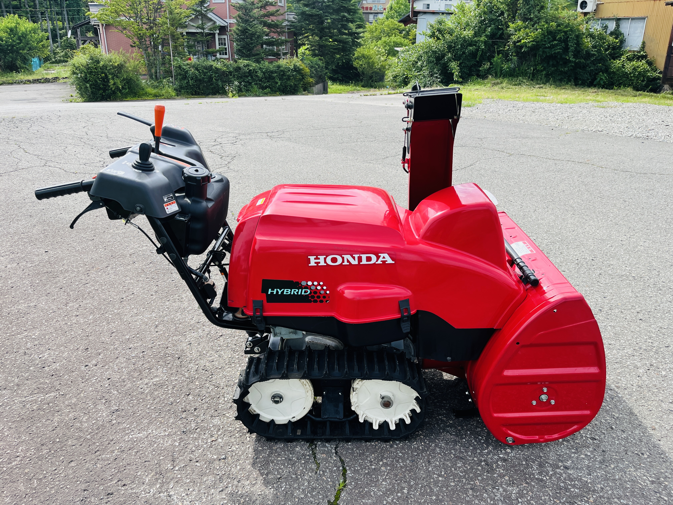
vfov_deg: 53.1
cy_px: 252
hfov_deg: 67.3
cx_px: 336
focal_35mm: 26
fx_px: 505
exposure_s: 1/1517
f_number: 1.6
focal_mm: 5.1
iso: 50
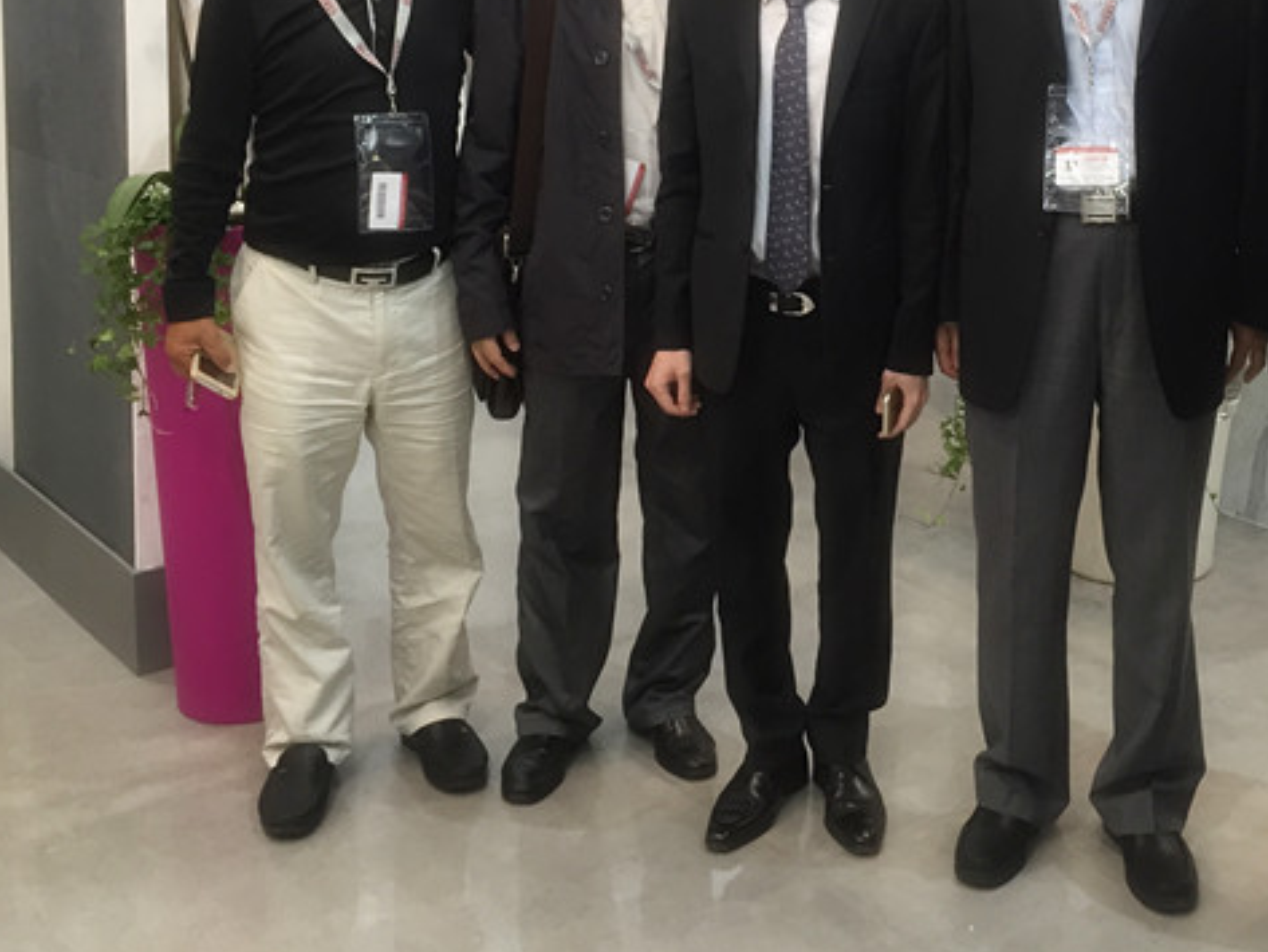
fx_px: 1795
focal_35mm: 49
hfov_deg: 38.4
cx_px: 866
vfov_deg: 28.9
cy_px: 161
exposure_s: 1/33
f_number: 2.2
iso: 50
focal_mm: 4.15
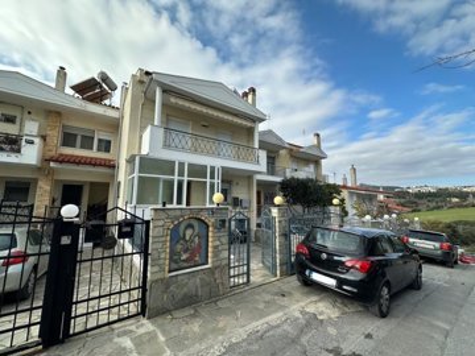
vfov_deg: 85.7
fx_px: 192
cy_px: 178
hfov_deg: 102.1
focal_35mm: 14
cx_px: 238
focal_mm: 2.22
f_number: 2.2
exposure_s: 1/979
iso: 40
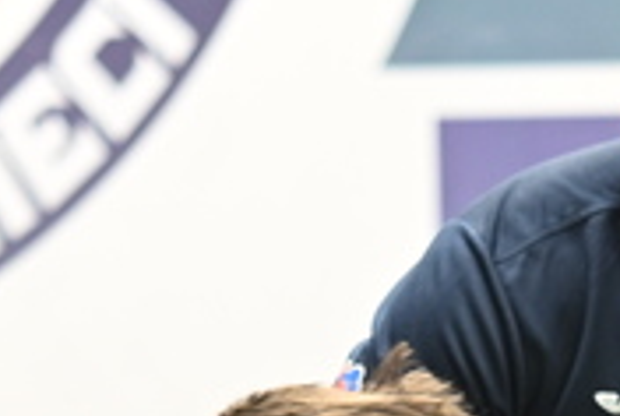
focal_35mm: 585
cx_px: 796
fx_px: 10092
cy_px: 1001
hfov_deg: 3.5
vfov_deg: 2.3
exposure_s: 1/50
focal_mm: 86
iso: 800
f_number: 2.8
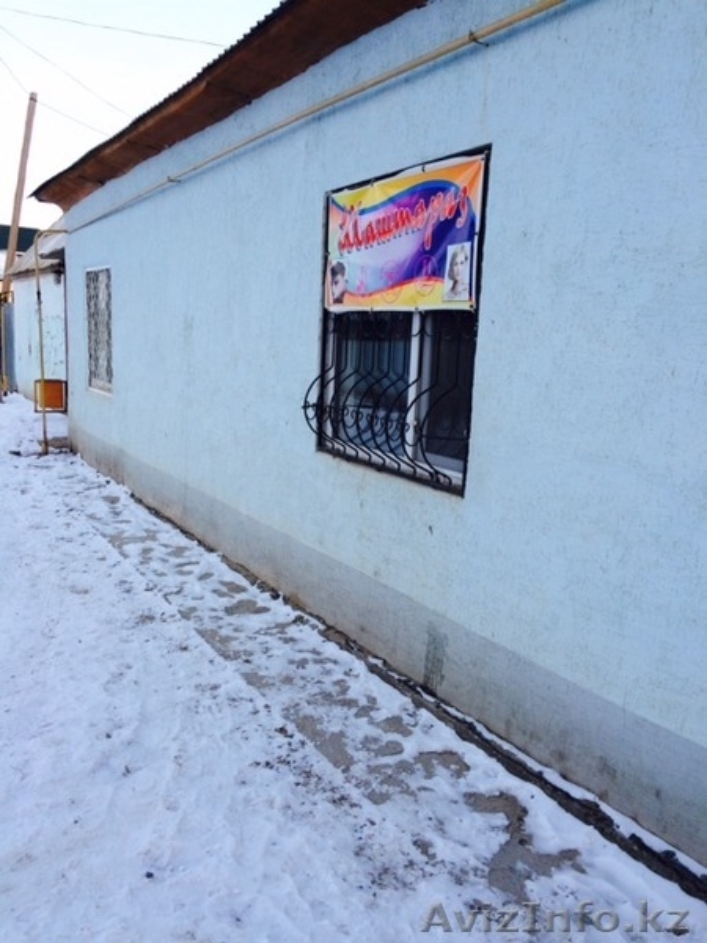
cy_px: 472
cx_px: 354
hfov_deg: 48.2
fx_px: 790
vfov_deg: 61.7
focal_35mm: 29
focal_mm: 4.15
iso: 32
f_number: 2.2
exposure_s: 1/144
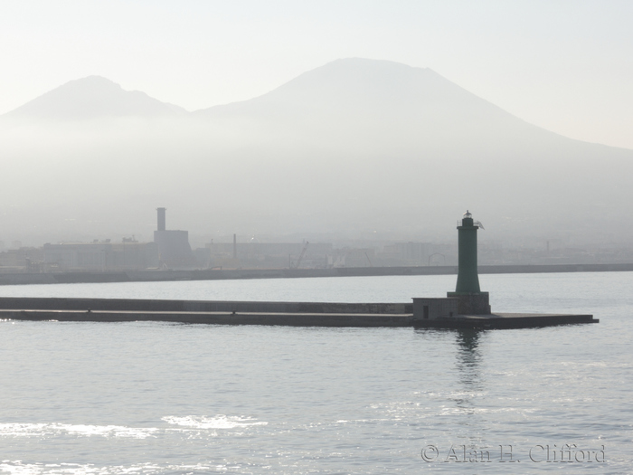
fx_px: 2194
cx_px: 316
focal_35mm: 120
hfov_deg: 16.4
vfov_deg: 12.3
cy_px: 238
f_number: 8
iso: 100
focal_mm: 25.5
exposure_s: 1/400
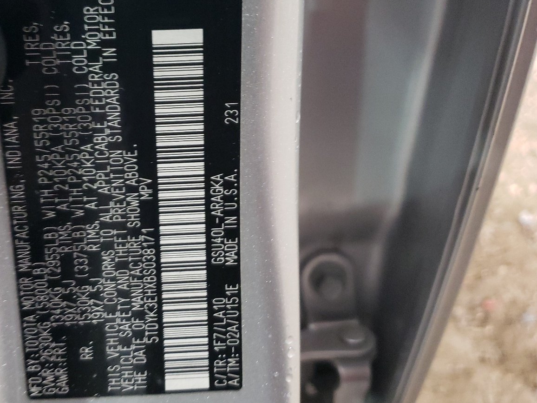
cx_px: 178
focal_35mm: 36
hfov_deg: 50.4
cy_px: 194
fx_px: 558
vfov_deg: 39.7
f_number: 1.5
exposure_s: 1/24
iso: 396
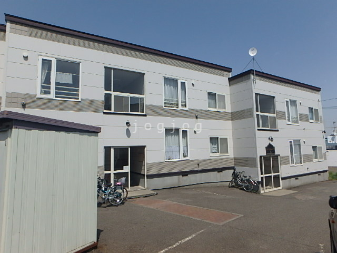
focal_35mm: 21
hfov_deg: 79.0
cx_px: 168
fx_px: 204
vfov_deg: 63.4
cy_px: 126
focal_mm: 3.7
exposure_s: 1/1000
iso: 125
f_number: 6
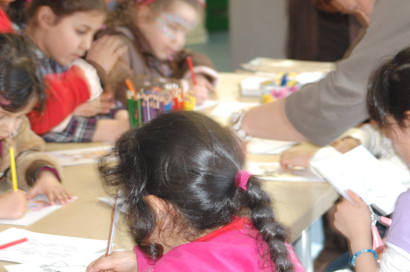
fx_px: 1407
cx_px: 260
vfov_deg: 11.0
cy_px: 150
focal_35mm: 124
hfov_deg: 16.6
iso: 400
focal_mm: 55
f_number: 4
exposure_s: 1/15
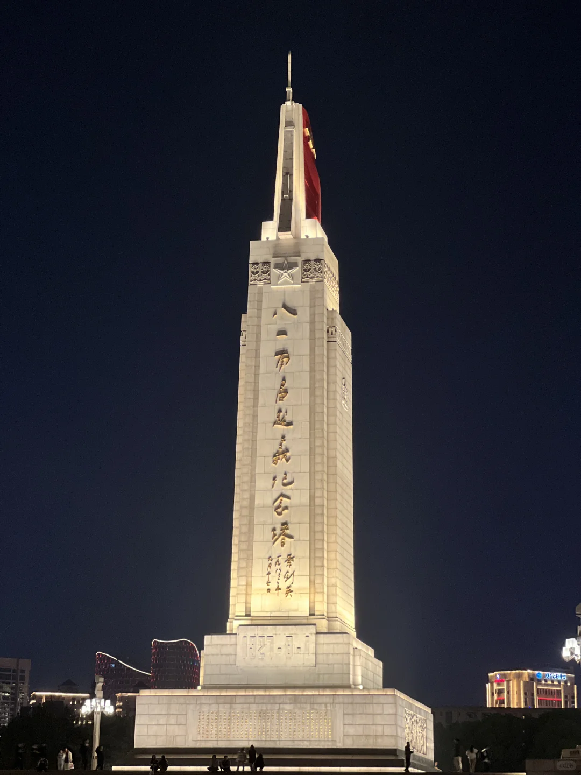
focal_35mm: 77
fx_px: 1723
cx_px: 290
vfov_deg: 25.3
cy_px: 388
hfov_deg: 19.1
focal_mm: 9
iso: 320
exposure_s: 1/25
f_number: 2.8
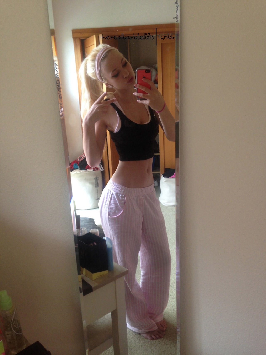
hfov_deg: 42.9
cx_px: 133
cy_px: 178
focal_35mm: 33
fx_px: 338
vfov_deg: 55.4
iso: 80
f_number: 2.4
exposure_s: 1/20
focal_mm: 4.12
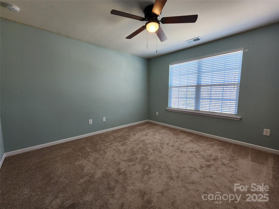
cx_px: 140
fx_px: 105
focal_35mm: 13
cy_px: 104
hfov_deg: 106.2
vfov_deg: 89.9
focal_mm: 2.2
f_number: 2.2
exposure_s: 1/60
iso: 160
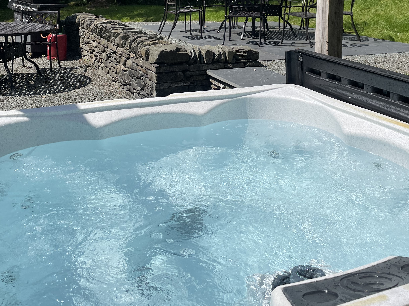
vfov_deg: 31.8
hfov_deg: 43.8
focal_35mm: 43
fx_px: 508
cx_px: 216
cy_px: 26
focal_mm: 4.2
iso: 50
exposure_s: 1/7813
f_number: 1.6
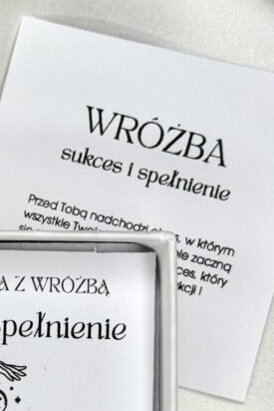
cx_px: -40
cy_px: 343
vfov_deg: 16.4
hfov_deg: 10.9
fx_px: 1414
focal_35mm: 124
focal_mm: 6.76
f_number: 1.78
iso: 64
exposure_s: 1/1116
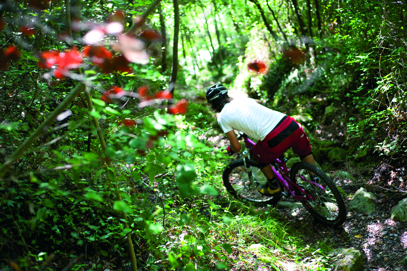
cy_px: 136
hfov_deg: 39.6
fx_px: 565
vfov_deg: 27.0
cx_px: 204
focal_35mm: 50
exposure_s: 1/500
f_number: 3.2
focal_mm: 50
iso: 1600
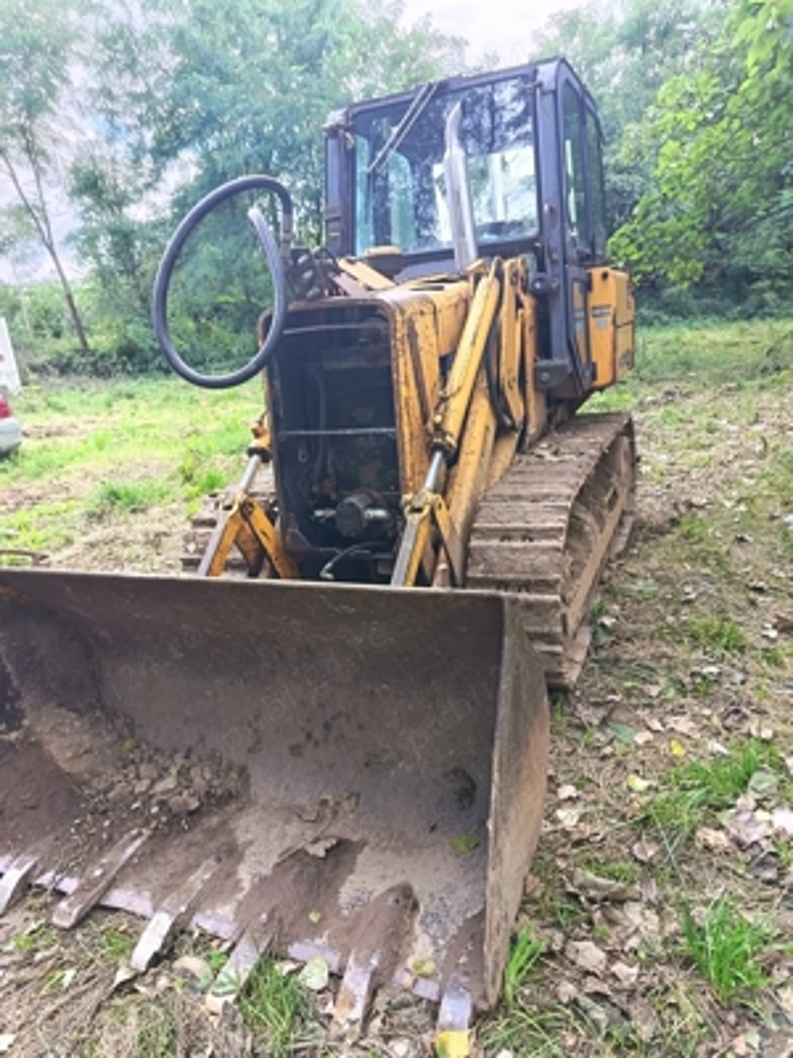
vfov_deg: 71.6
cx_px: 396
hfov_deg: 56.8
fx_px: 733
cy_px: 529
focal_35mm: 24
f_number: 1.75
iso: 385
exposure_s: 1/120
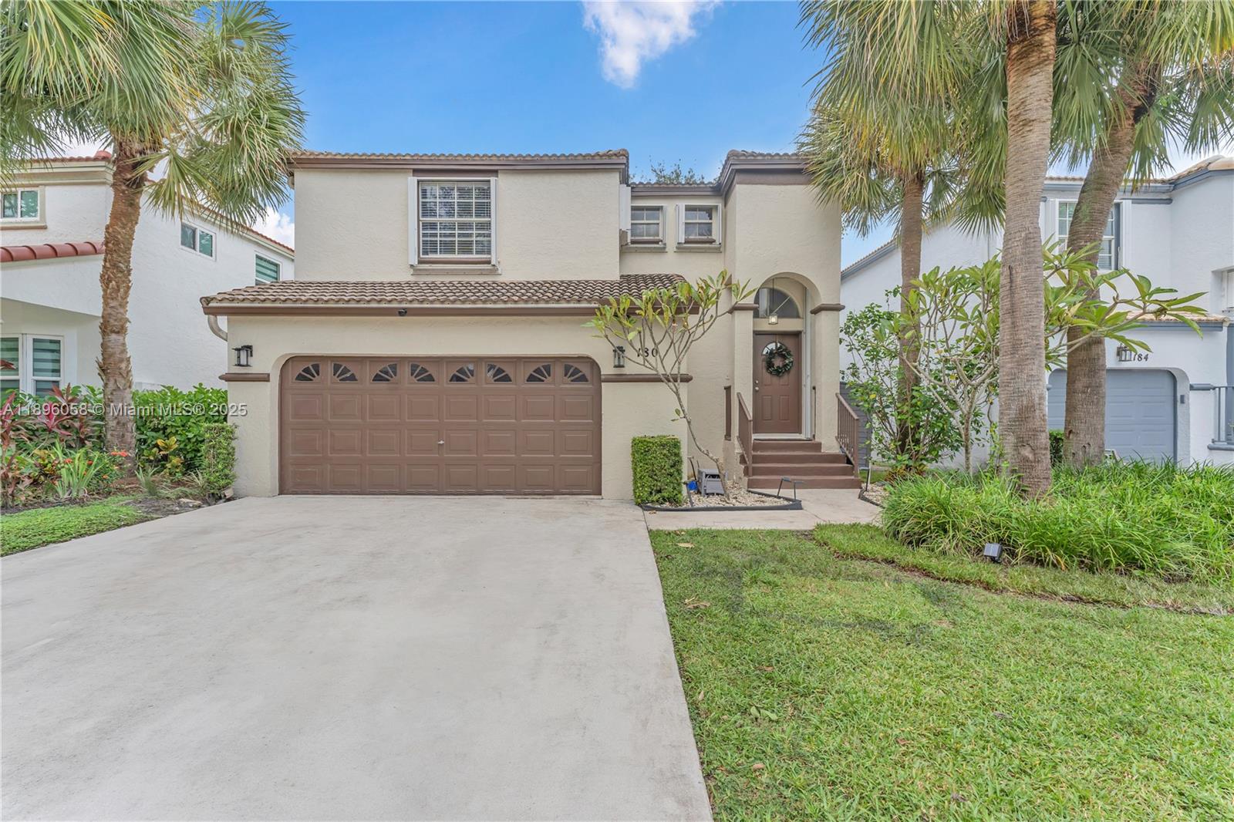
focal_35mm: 14
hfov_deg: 104.3
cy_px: 411
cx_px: 617
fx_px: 480
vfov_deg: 81.2
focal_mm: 14
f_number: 8
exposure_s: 1/125
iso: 100
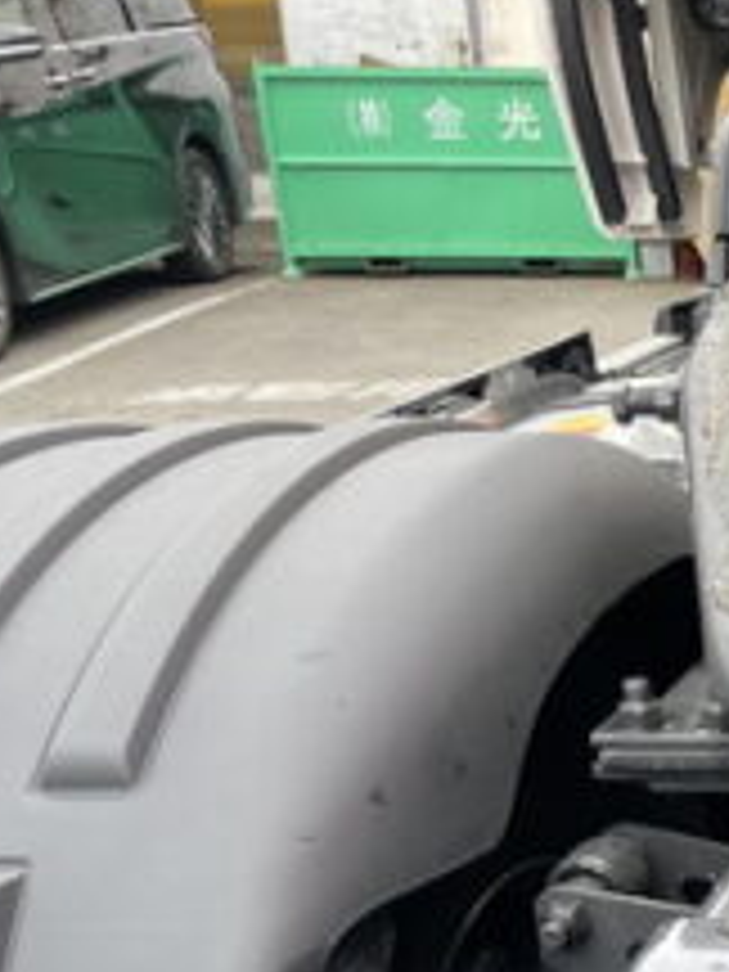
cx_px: 1368
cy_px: 1017
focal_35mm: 77
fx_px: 2162
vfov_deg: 24.0
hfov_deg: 15.9
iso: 32
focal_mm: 4.2
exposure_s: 1/121
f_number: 1.6
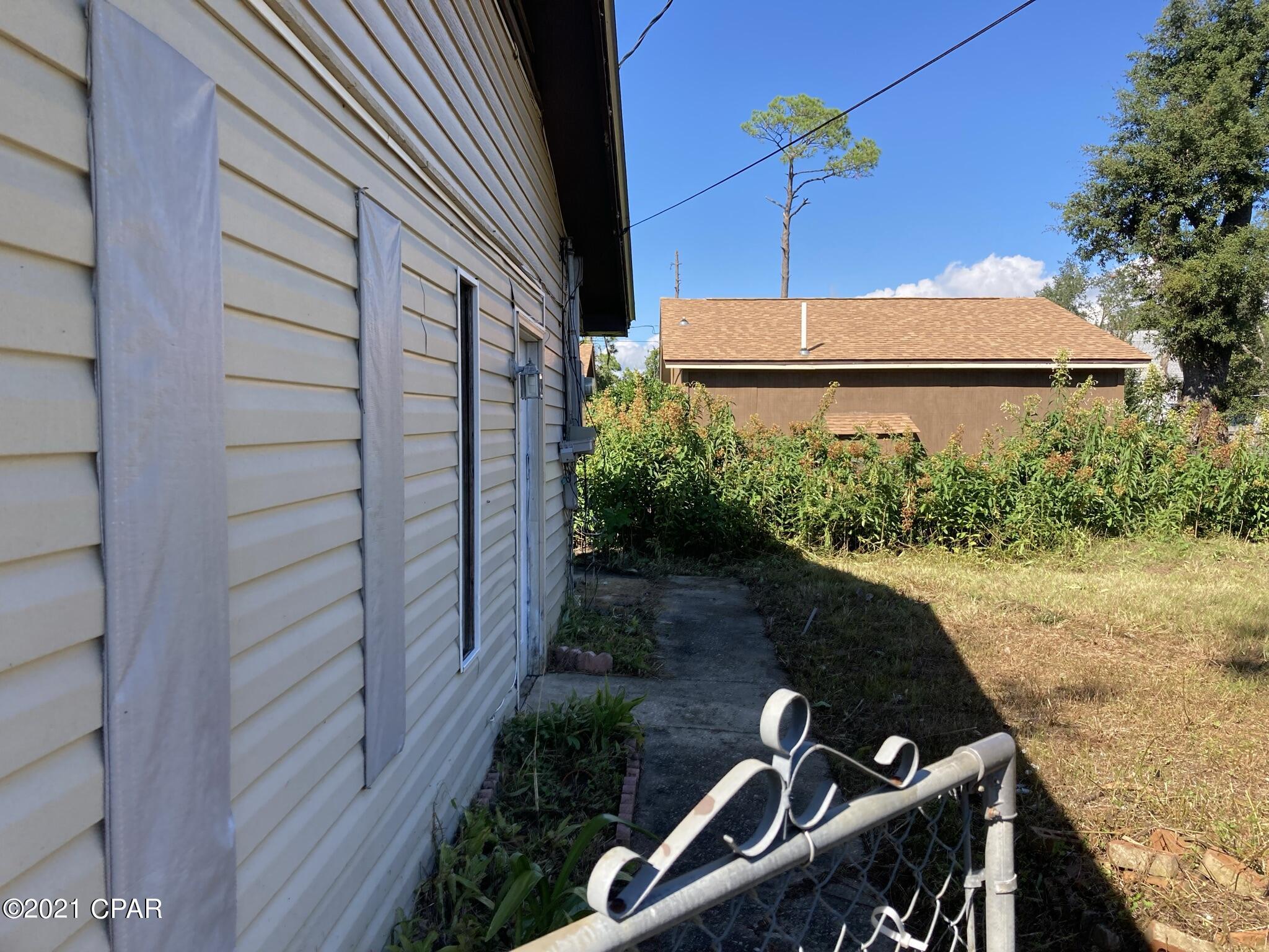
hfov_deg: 63.4
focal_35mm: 28
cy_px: 476
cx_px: 634
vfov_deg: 49.7
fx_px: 1026
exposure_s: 1/906
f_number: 1.8
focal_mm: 3.99
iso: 20
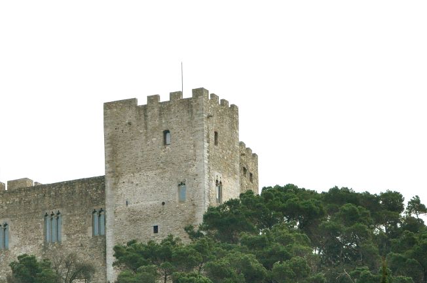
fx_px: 2651
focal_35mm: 224
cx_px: 126
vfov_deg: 6.1
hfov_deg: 9.2
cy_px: 186
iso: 1600
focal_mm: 95
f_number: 9
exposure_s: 1/1250
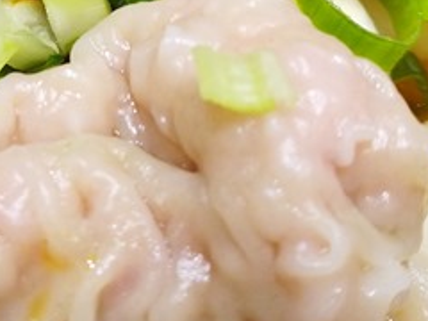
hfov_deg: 23.6
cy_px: -64
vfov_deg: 17.4
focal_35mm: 81
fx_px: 1002
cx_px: 61
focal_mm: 4.5
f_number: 4
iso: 200
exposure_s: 1/30
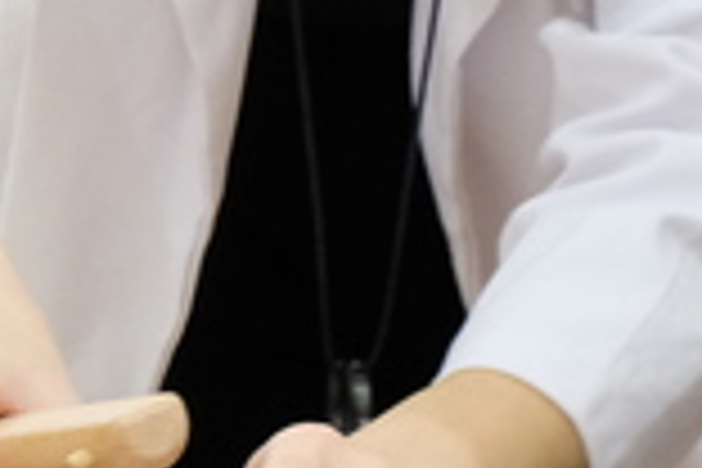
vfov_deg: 3.9
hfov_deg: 5.7
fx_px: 6961
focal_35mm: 357
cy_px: 295
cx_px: 796
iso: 3200
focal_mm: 38.5
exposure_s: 1/60
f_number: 5.2
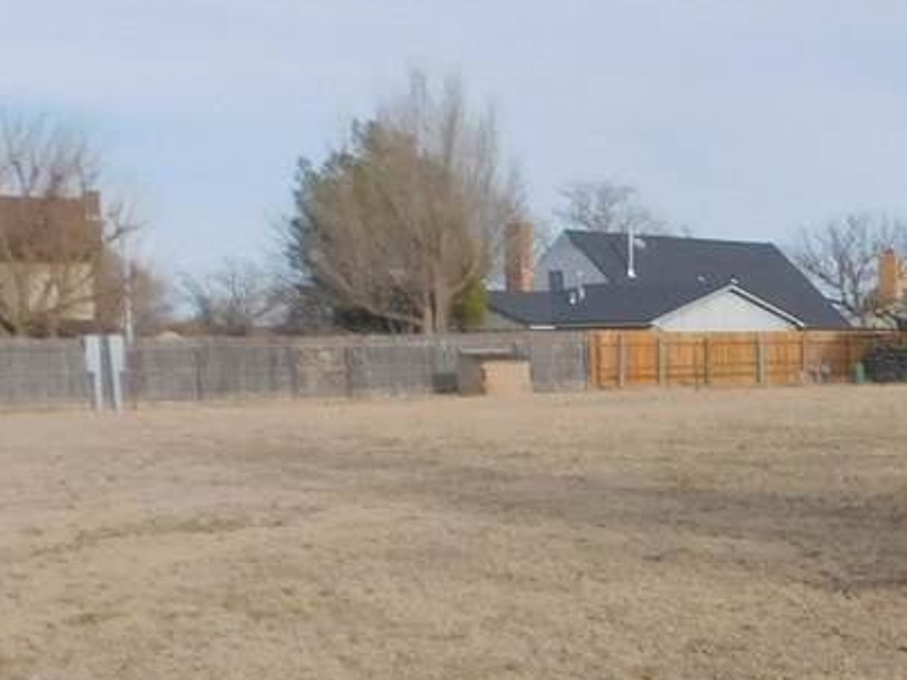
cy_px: 563
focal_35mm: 73
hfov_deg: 24.6
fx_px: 1912
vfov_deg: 19.9
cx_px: 1038
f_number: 6
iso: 125
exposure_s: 1/400
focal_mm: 4
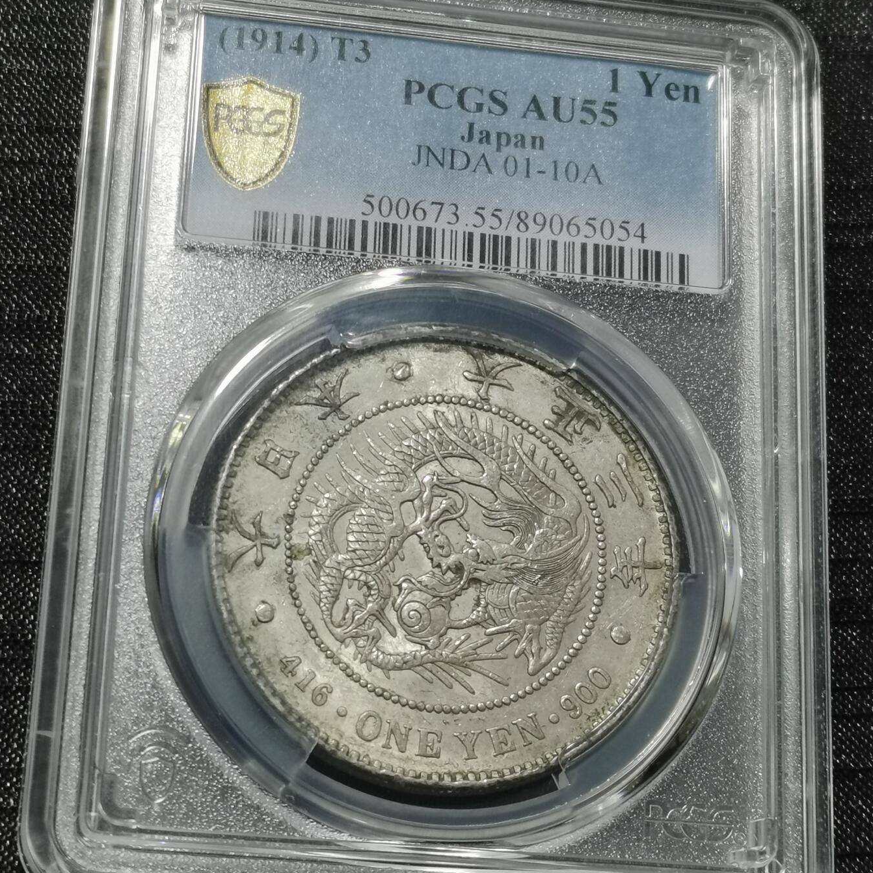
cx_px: 437
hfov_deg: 20.9
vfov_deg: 20.9
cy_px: 382
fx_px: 2368
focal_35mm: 83
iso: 80
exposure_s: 1/100
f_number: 1.8
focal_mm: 5.58
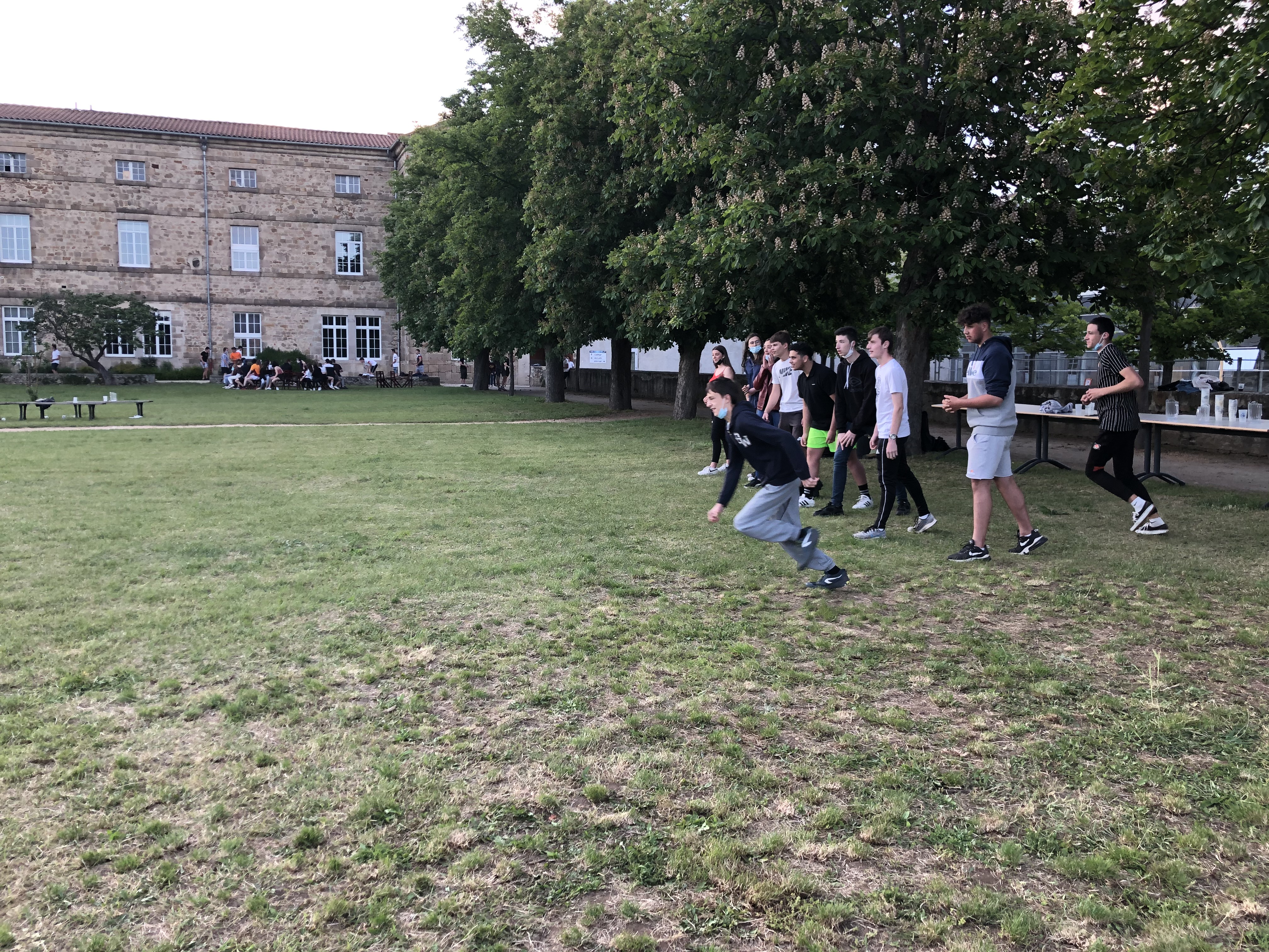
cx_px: 634
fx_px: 1026
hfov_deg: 63.4
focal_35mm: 28
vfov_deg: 49.7
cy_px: 476
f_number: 1.8
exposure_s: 1/120
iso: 40
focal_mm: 4
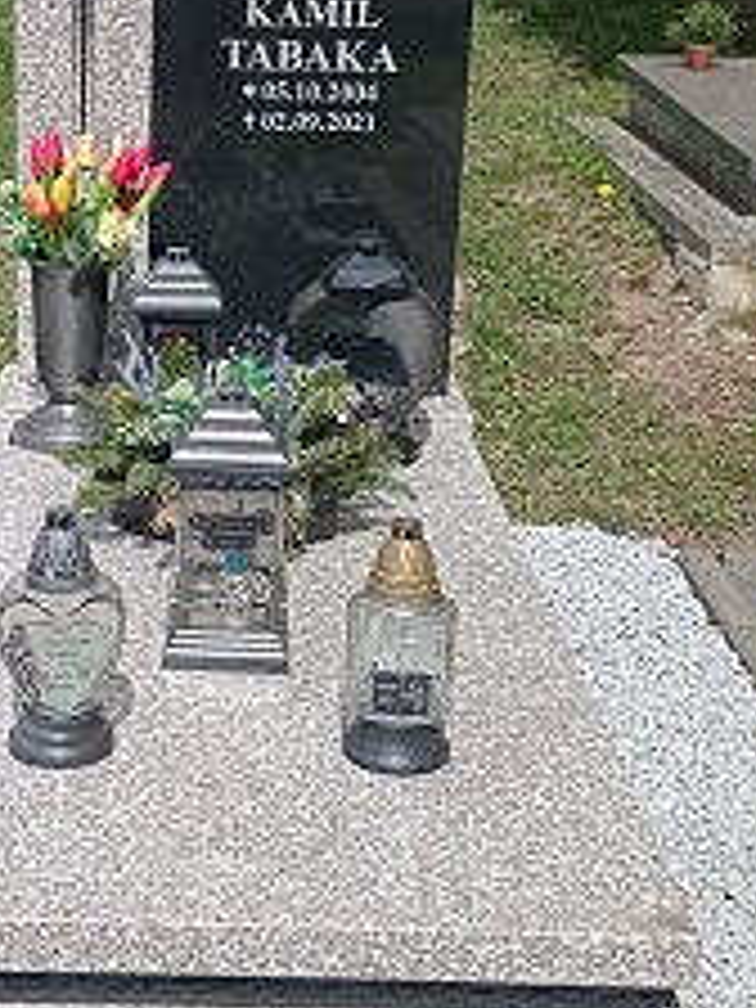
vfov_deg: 27.7
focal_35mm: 70
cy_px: 367
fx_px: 2038
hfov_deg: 20.8
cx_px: 184
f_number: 1.79
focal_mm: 4.74
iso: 106
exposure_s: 1/3300
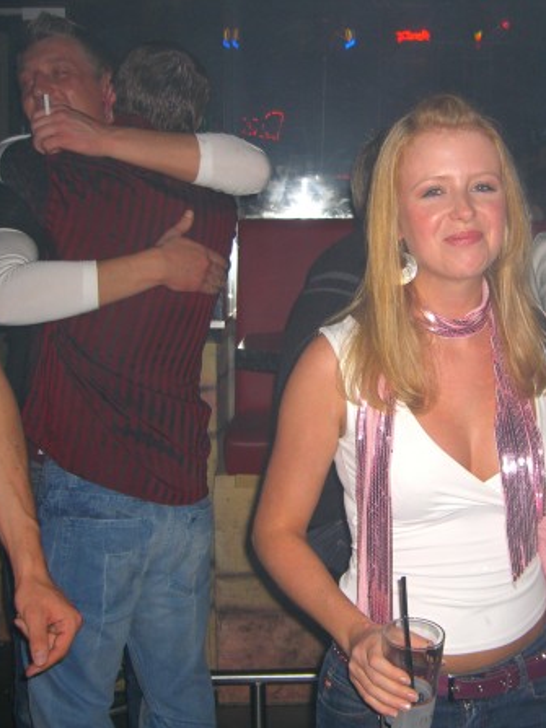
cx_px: 396
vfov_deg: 37.5
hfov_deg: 28.2
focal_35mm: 51
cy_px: 365
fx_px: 1073
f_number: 2.8
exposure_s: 1/60
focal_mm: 7.9
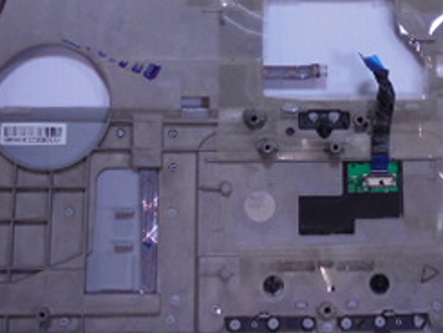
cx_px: 295
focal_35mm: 68
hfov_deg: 28.4
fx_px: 871
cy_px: -16
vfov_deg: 20.8
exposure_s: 1/30
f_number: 3.5
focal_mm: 4.6
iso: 200
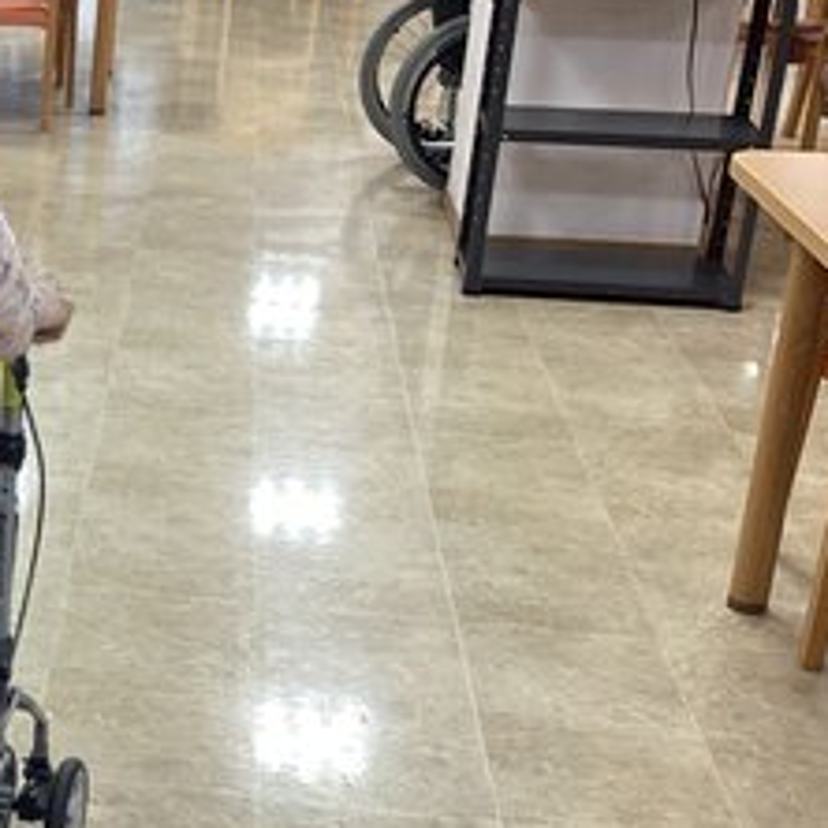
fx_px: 2003
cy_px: 492
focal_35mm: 74
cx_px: -242
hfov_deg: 21.2
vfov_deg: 23.3
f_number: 2.4
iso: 80
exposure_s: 1/60
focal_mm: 3.3
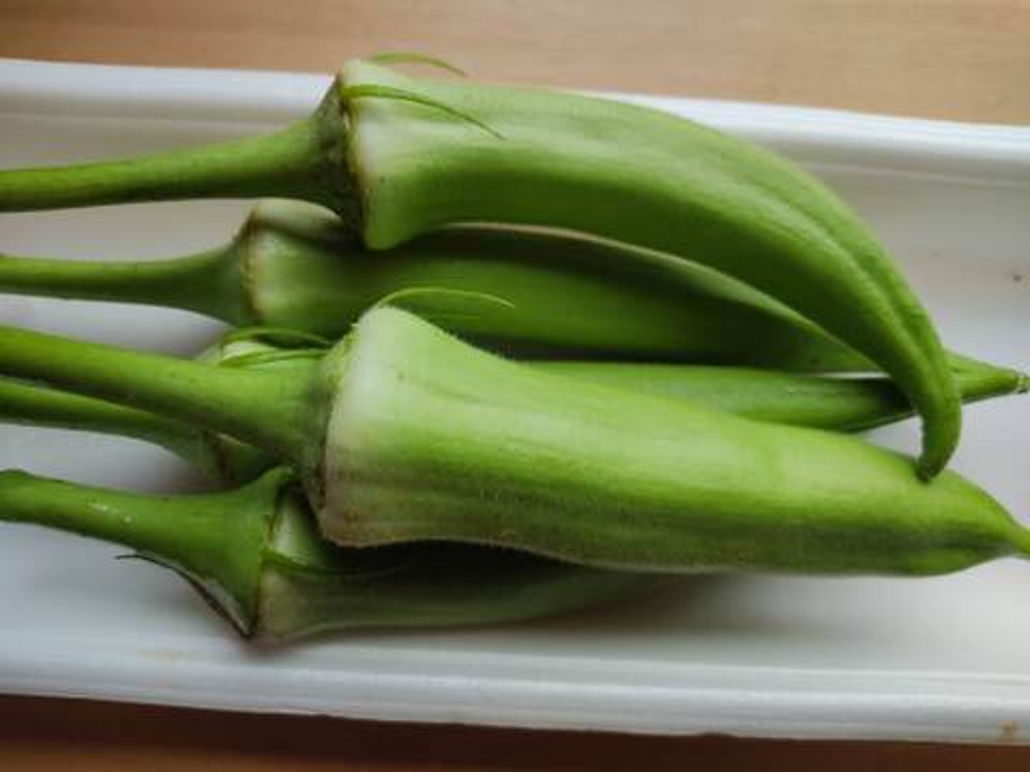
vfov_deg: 53.1
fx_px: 774
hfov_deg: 67.3
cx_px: 515
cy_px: 386
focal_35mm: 26
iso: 181
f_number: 1.79
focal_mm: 4.74
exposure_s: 1/100
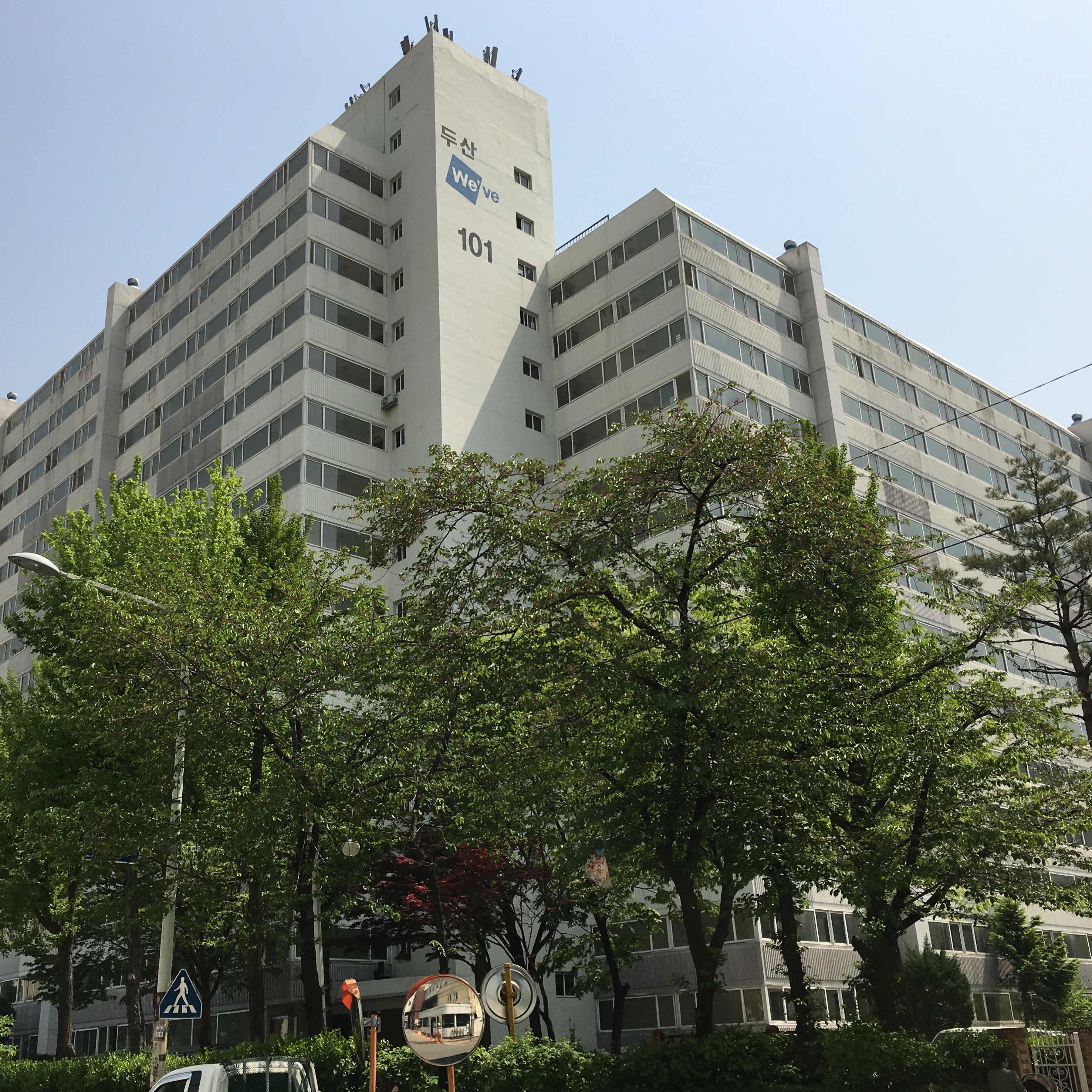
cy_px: 546
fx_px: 1249
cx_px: 478
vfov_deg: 47.2
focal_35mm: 35
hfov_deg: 47.1
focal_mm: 4.15
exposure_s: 1/1972
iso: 25
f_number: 2.2
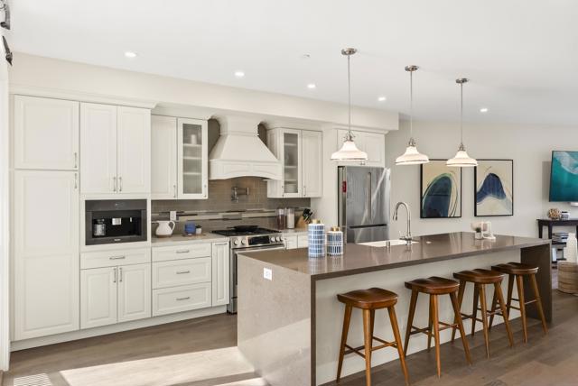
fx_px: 386
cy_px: 193
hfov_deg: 73.7
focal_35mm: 24
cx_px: 289
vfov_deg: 53.2
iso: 800
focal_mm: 24
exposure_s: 1/50
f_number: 7.1
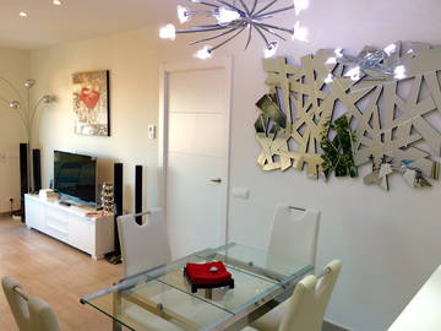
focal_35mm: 29
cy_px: 166
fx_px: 369
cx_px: 220
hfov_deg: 61.7
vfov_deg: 48.2
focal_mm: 4.15
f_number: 2.2
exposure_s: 1/50
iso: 50
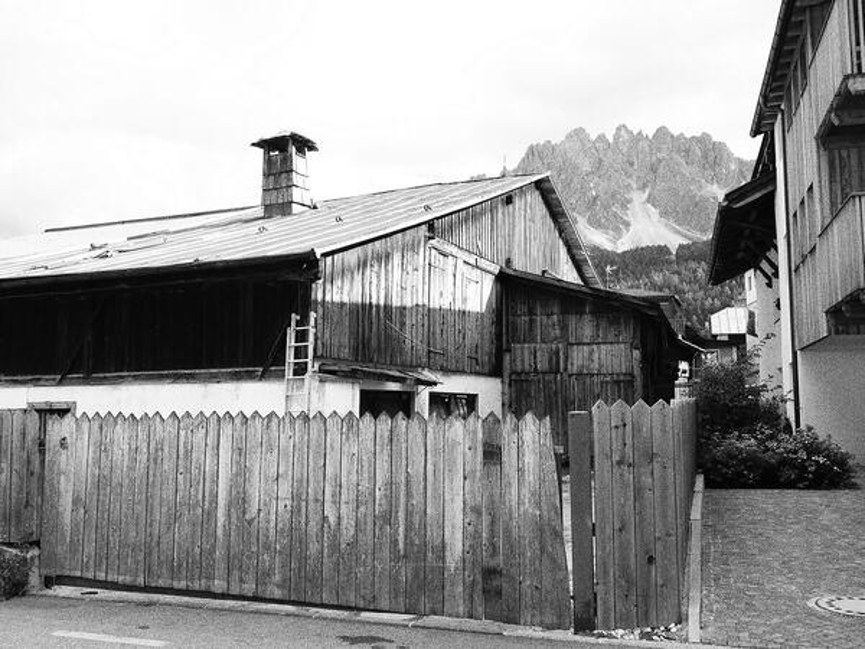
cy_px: 324
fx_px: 800
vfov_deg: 44.2
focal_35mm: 32
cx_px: 432
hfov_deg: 56.8
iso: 200
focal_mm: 16
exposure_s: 1/250
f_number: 5
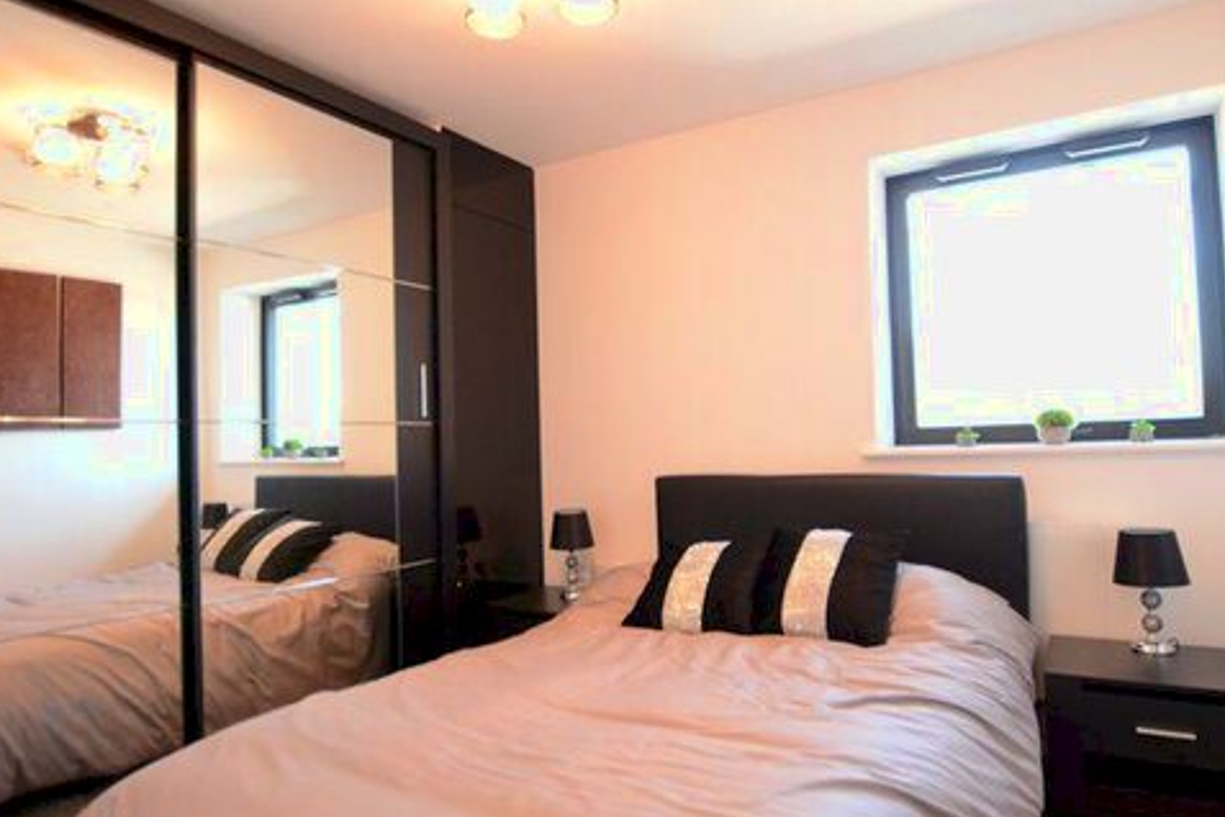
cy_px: 423
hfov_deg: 78.5
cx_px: 575
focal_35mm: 22
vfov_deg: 57.2
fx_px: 749
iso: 1800
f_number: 3.5
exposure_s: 1/100
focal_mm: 10
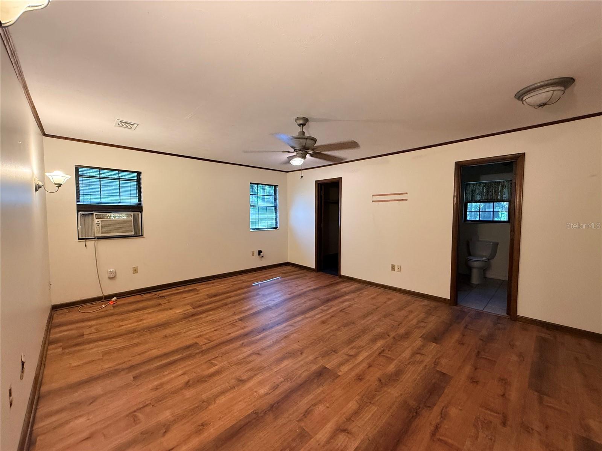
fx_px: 243
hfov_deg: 102.1
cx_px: 301
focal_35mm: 14
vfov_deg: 85.7
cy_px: 226
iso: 320
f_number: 2.2
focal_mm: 2.22
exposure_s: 1/60
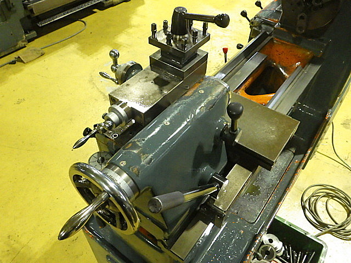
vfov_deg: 49.7
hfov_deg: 63.4
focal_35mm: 28
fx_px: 284
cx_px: 176
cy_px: 132
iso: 1600
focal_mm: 5
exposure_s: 1/40
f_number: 3.5
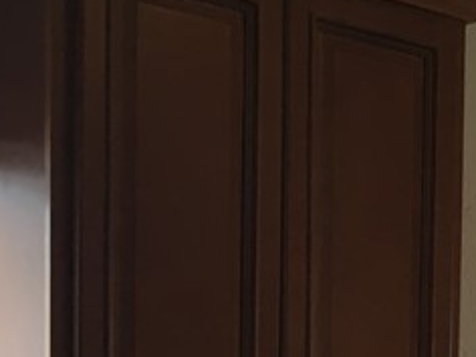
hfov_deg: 14.4
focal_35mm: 126
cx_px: 748
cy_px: 666
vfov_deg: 10.9
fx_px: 1733
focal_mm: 4.15
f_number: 2.2
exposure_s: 1/40
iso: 25
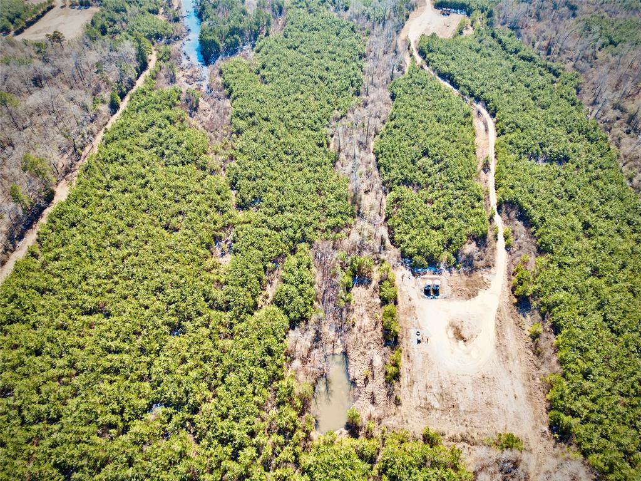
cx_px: 320
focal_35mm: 24
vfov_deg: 56.8
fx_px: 444
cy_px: 240
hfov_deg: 71.6
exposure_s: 1/800
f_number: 1.7
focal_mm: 6.72
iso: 120
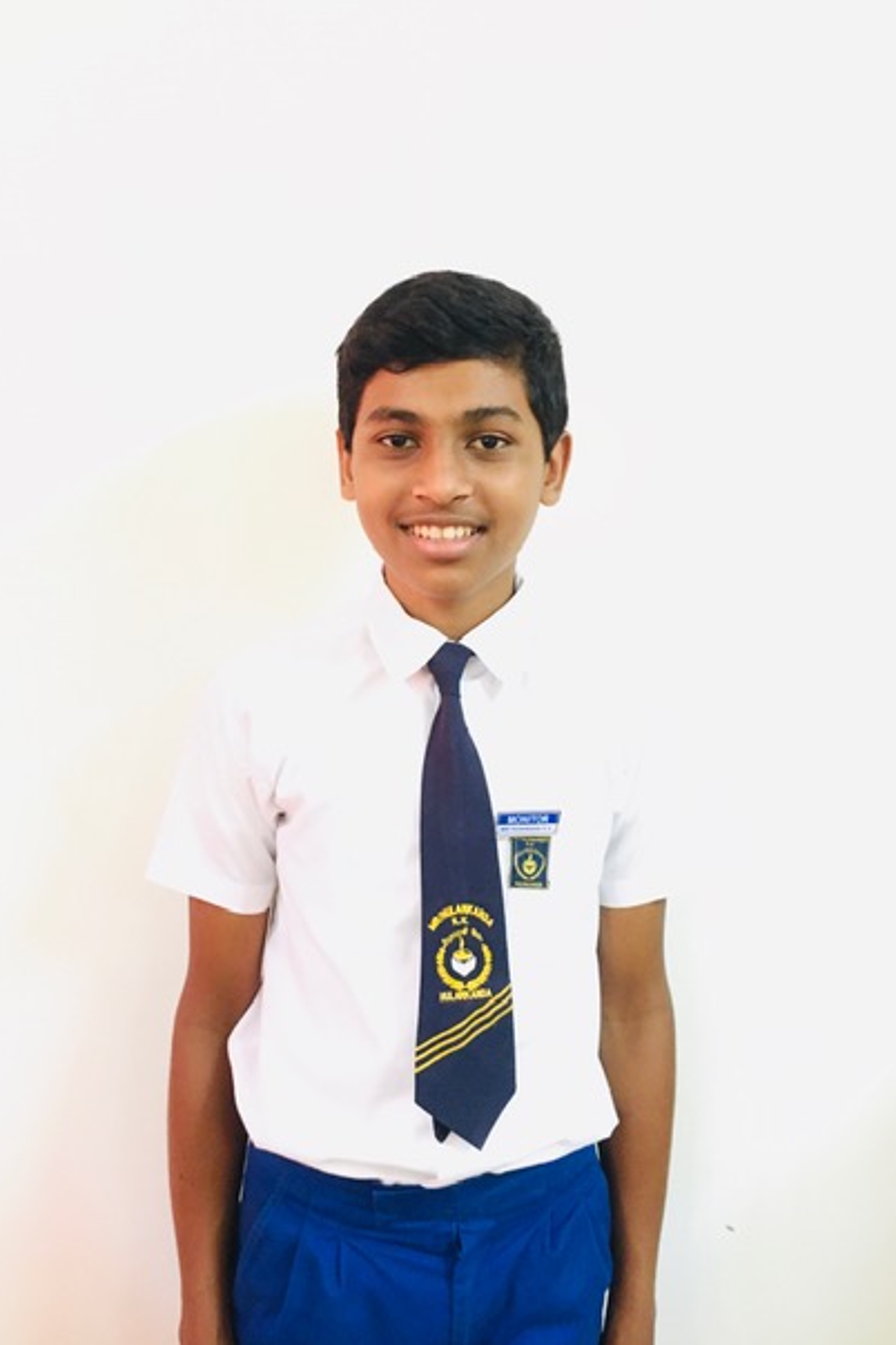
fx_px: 1195
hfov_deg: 41.1
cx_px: 430
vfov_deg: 58.7
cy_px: 636
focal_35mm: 32
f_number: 2.2
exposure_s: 1/17
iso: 400
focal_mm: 4.15
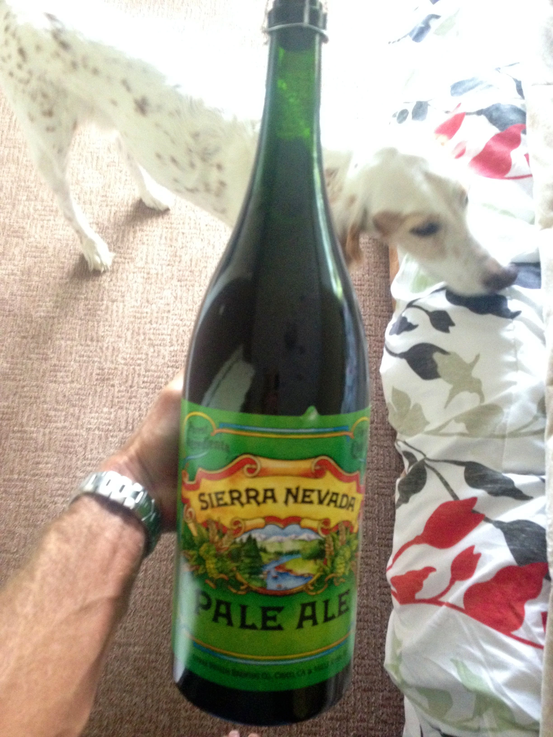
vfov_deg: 55.4
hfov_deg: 42.9
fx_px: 703
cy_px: 368
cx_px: 276
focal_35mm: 33
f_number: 2.4
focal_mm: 4.12
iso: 400
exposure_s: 1/20
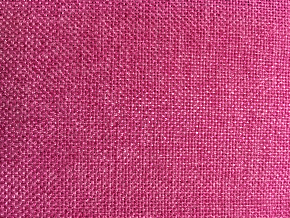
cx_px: 145
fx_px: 243
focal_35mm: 29
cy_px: 109
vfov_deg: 48.2
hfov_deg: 61.7
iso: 80
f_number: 2.2
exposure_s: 1/17
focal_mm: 4.15
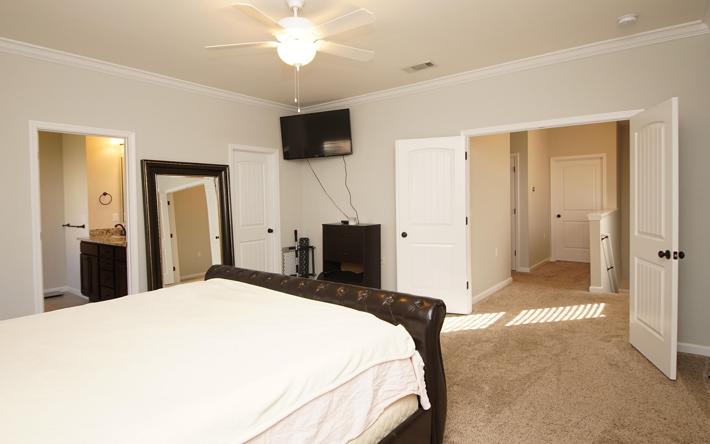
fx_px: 368
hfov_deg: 88.0
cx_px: 353
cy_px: 209
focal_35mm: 19
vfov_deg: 62.2
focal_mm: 12
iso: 640
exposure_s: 1/60
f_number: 4.5
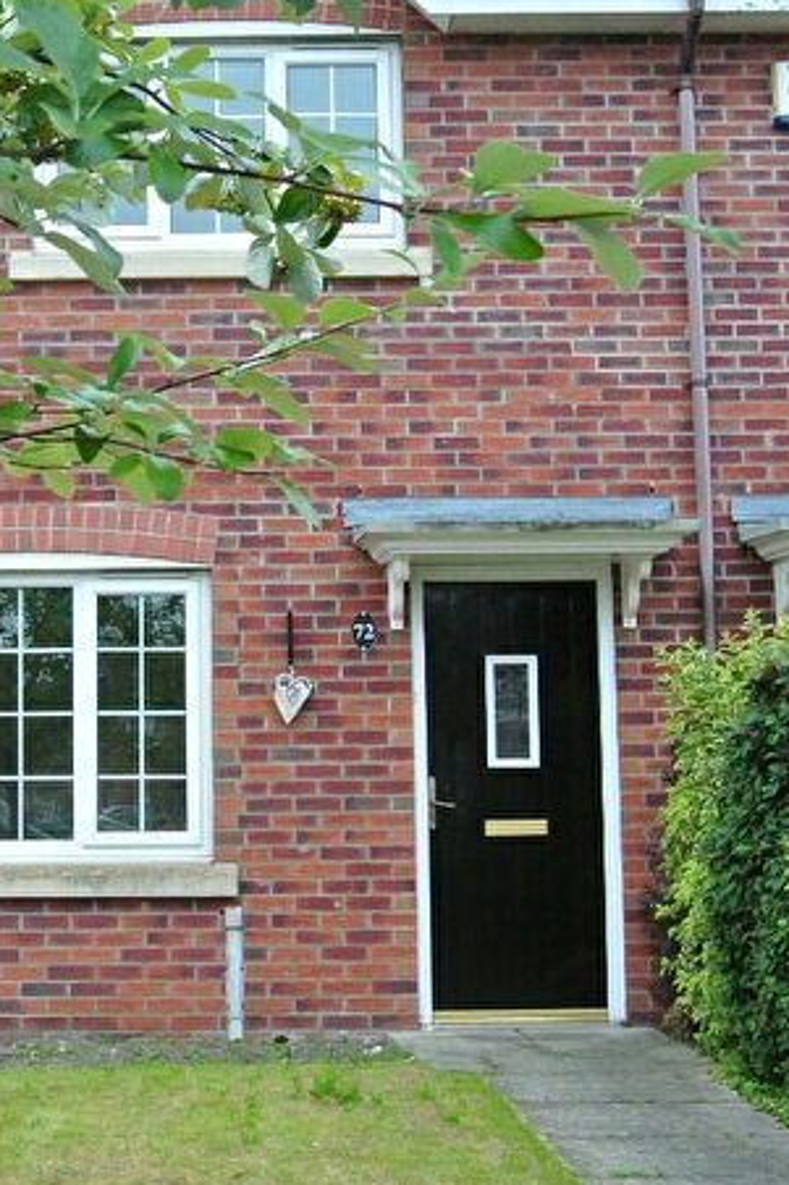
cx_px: 136
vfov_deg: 32.4
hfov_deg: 21.6
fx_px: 2040
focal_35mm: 62
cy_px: 595
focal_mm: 15
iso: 1600
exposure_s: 1/500
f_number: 4.2
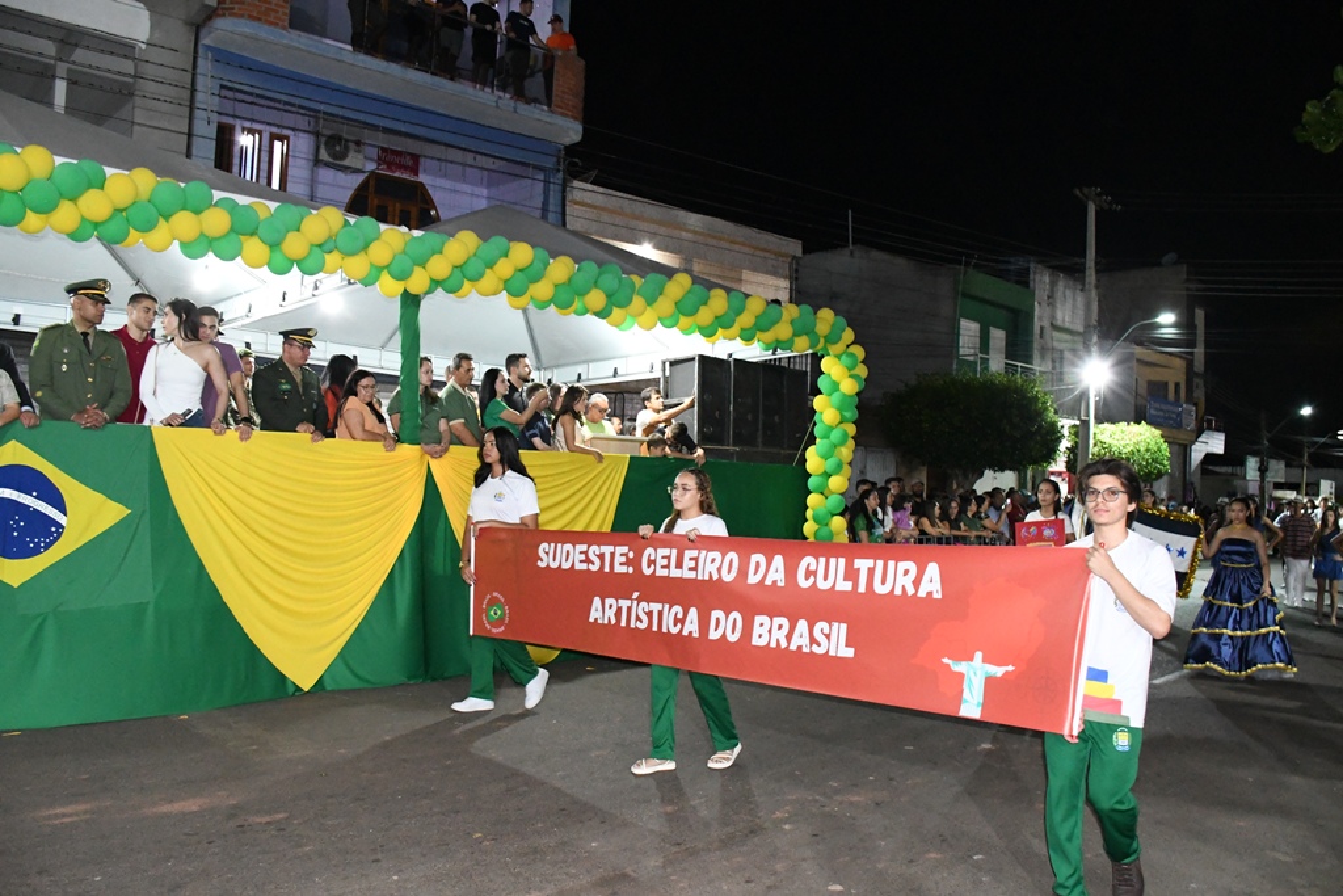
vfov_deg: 47.9
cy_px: 448
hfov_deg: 67.4
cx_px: 672
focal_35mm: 27
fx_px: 1007
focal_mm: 18
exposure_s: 1/80
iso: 8000
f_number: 5
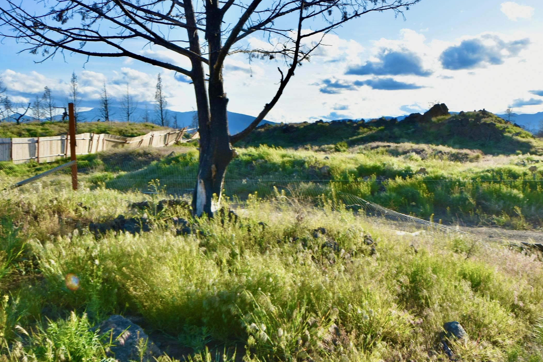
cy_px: 175
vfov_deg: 31.2
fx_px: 649
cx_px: 302
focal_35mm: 43
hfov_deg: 45.3
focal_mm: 24
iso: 200
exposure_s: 1/250
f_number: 8
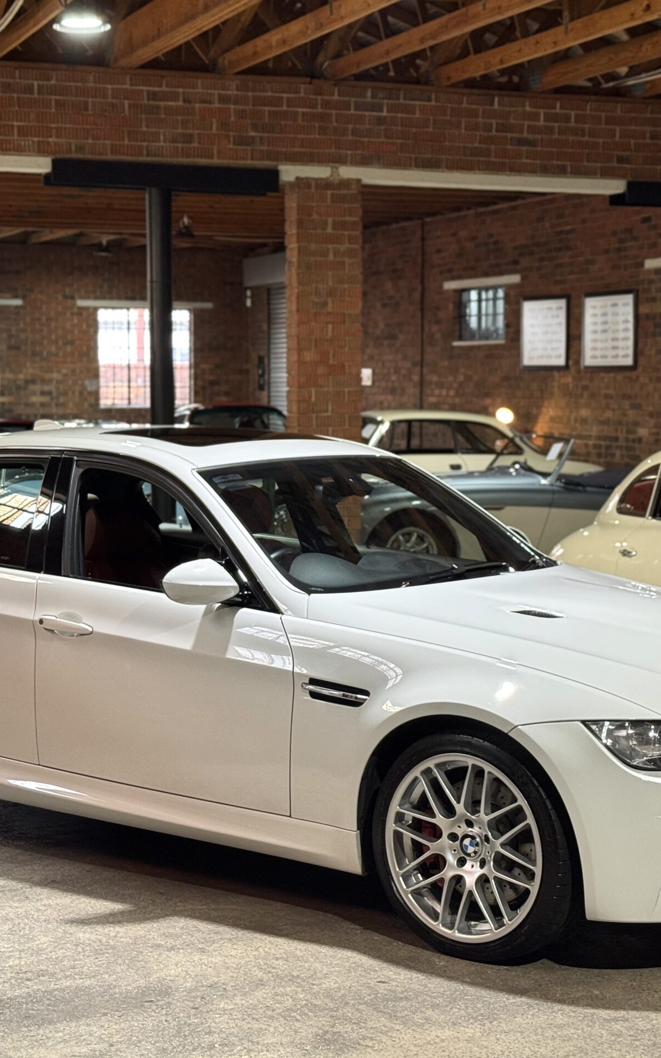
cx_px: 316
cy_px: 530
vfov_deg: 30.2
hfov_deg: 19.1
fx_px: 1960
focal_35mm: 68
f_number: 1.78
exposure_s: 1/50
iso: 125
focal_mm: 6.76
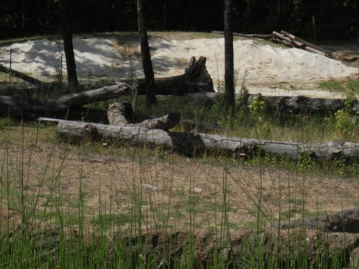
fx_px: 1255
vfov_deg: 12.2
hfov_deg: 16.3
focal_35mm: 121
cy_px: 72
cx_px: 209
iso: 100
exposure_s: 1/160
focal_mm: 14.4
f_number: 13.1
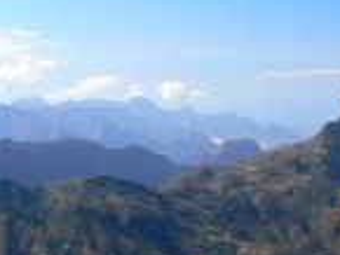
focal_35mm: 111
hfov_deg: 17.5
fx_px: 1091
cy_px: 154
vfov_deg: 13.4
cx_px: 293
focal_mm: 6
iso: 80
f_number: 7.1
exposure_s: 1/50
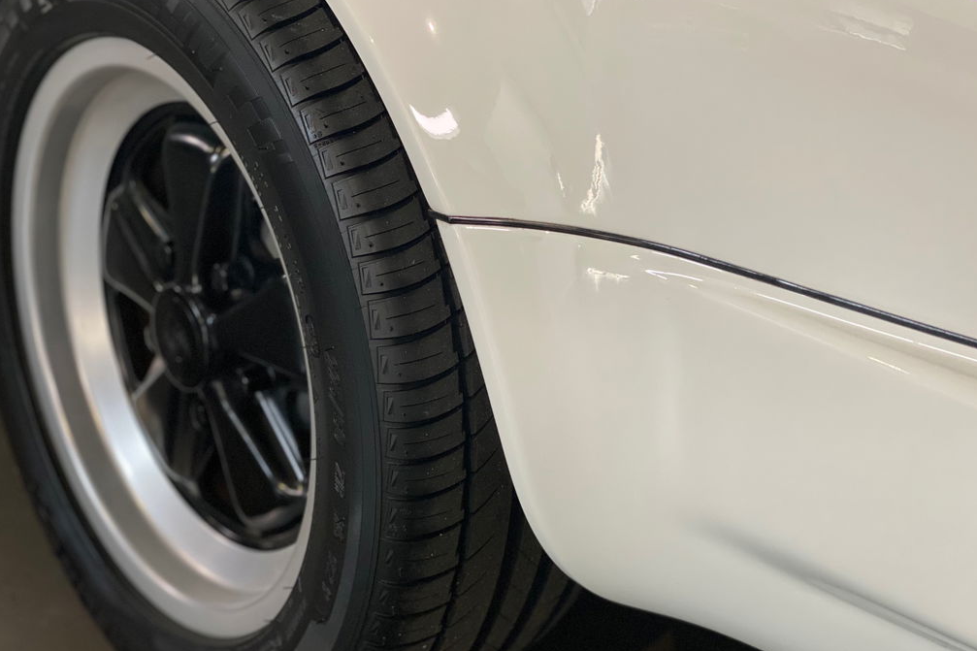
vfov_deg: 24.6
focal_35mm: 55
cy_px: 336
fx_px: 1492
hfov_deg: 36.3
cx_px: 493
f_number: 2
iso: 250
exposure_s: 1/112
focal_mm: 6
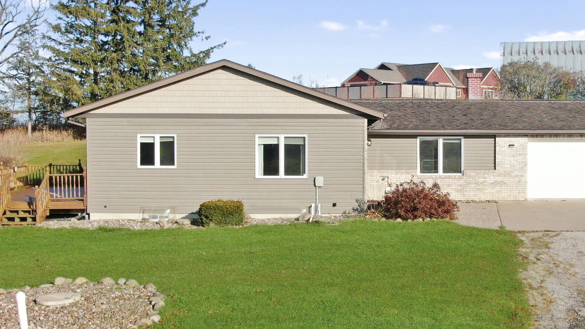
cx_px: 358
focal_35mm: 50
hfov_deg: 41.1
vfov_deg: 23.9
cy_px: 169
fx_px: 775
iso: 110
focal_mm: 4.39
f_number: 2.8
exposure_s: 1/1250
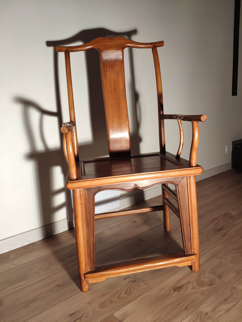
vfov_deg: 79.0
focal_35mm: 21
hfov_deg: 63.4
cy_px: 161
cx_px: 121
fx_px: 196
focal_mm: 4.22
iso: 205
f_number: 1.8
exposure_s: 1/100
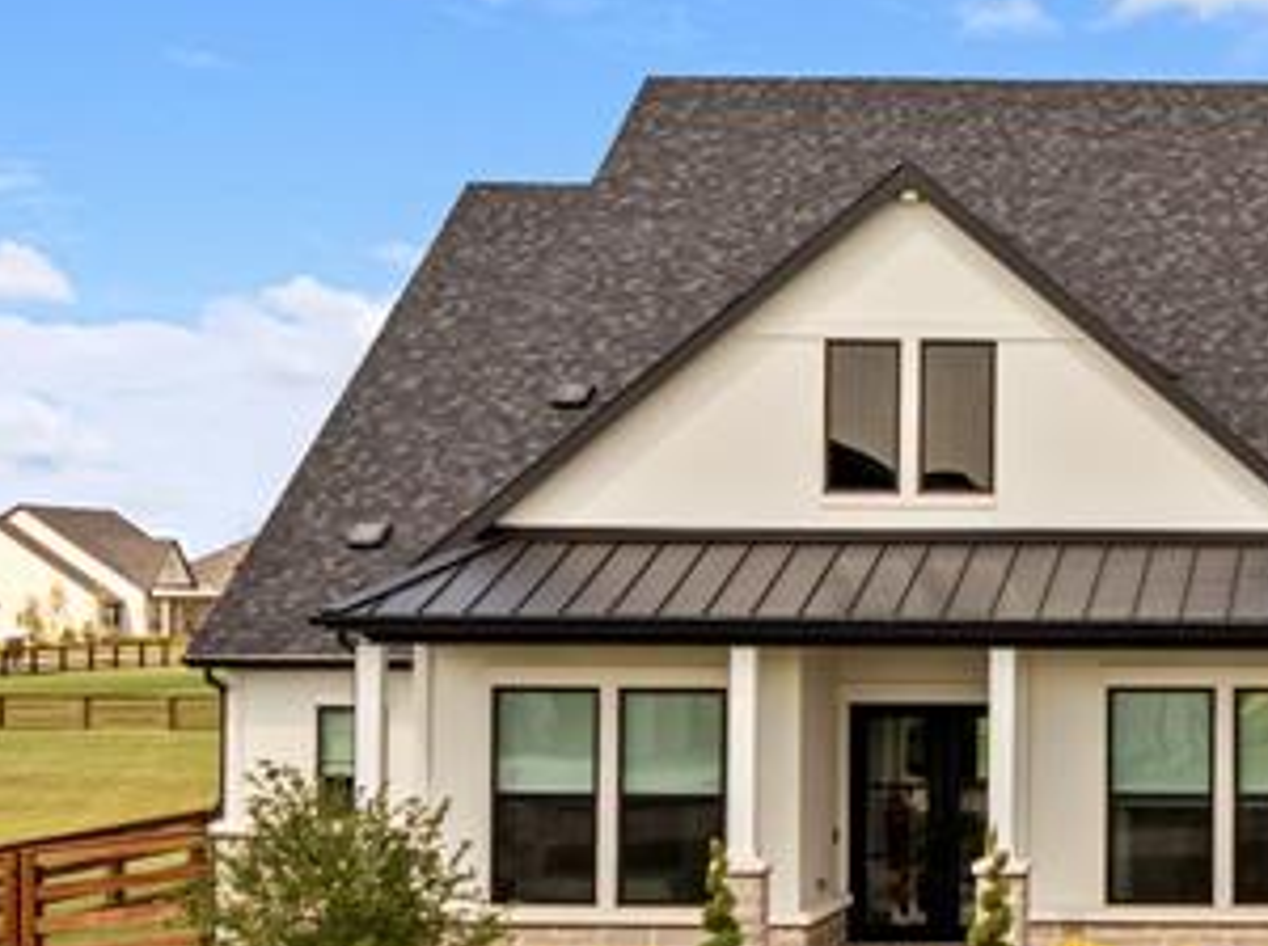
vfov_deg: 17.9
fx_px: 2999
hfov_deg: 22.3
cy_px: 266
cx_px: 1471
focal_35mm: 82
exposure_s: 1/15
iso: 150
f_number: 2.8
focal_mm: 12.29
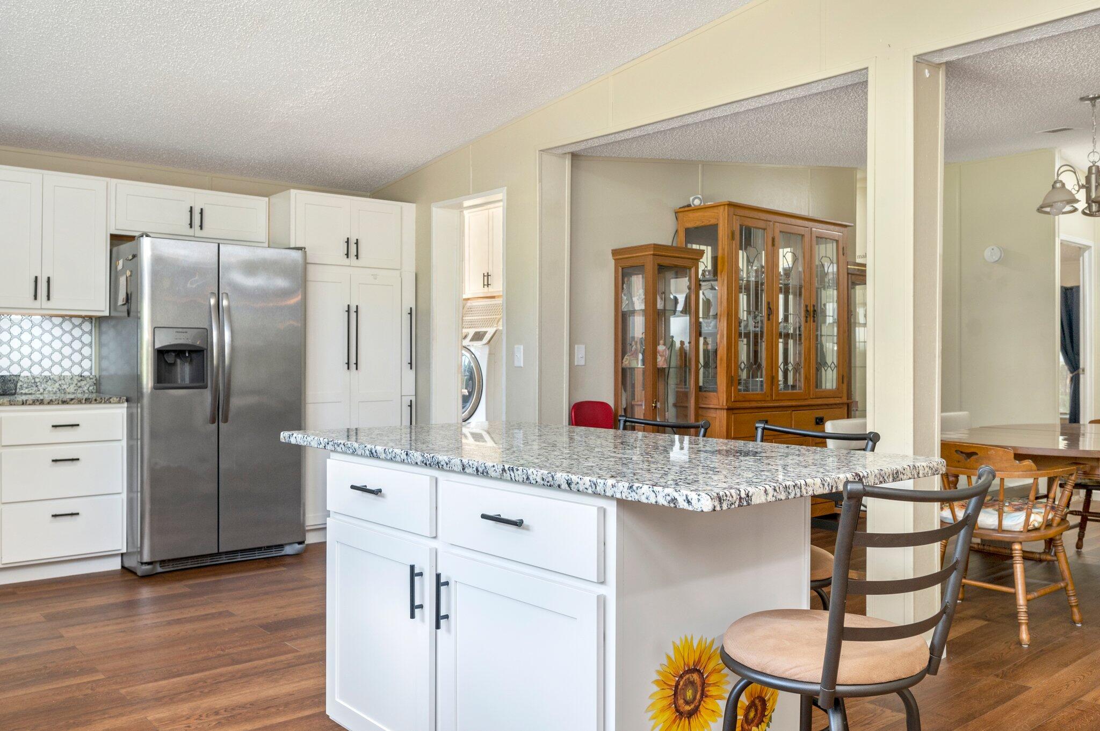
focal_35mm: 27
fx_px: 824
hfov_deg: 67.4
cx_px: 550
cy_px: 366
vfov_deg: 47.9
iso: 400
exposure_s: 1/6
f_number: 8
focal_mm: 27
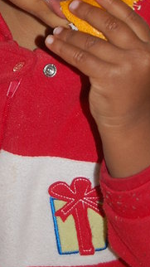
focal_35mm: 260
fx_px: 1839
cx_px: 57
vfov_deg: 8.2
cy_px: -36
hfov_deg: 4.7
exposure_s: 1/60
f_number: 5.6
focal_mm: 52
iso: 400
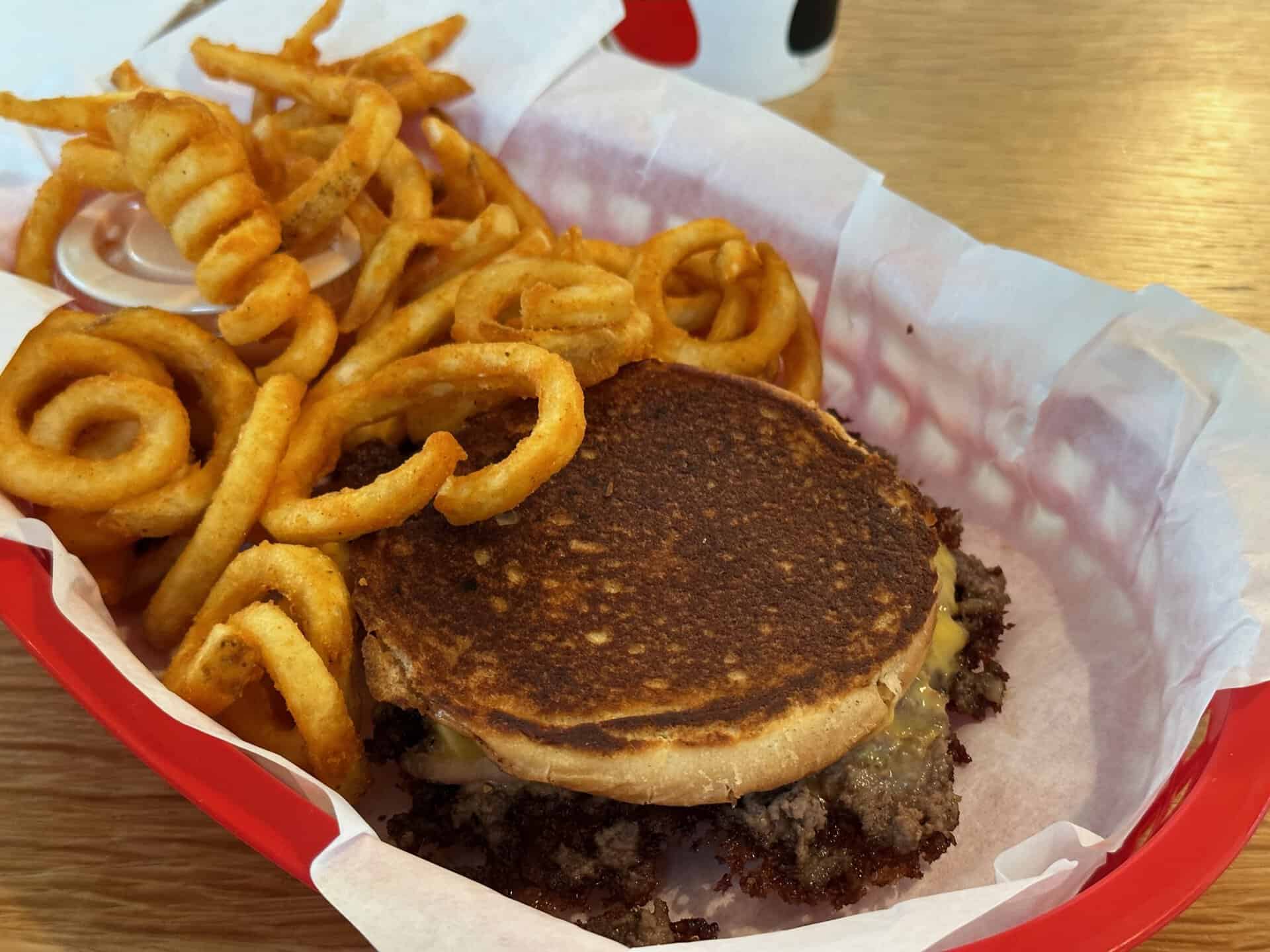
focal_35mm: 48
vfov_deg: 30.3
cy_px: 476
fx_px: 1761
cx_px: 635
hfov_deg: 39.7
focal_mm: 6.86
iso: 250
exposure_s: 1/40
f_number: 1.78
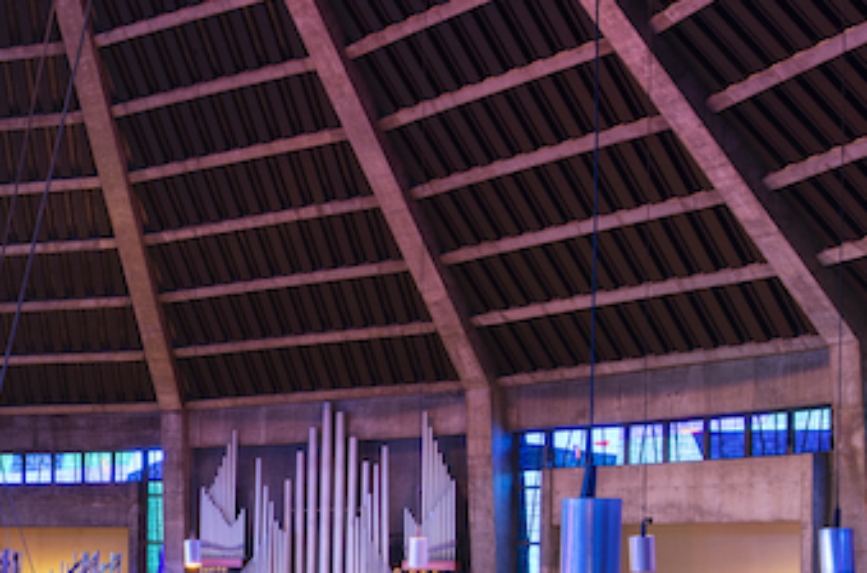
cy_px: 569
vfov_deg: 23.1
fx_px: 1345
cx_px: -210
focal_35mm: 56
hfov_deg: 29.8
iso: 64
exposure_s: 8
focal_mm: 19
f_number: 11
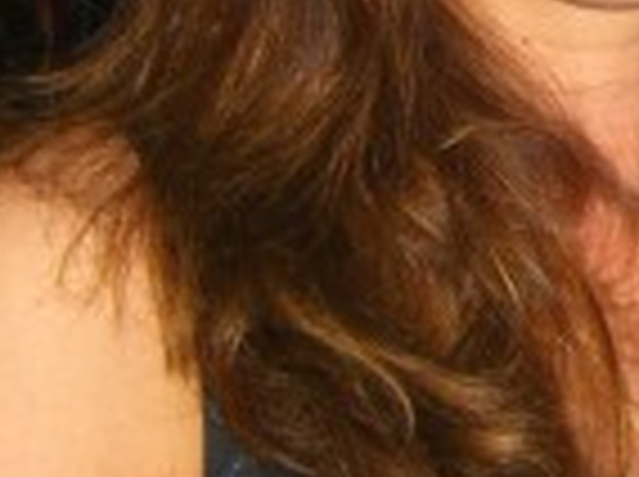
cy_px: 0
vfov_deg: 9.1
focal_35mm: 161
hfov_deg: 11.6
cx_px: 1026
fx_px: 2967
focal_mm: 7.9
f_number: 2.8
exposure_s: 1/60
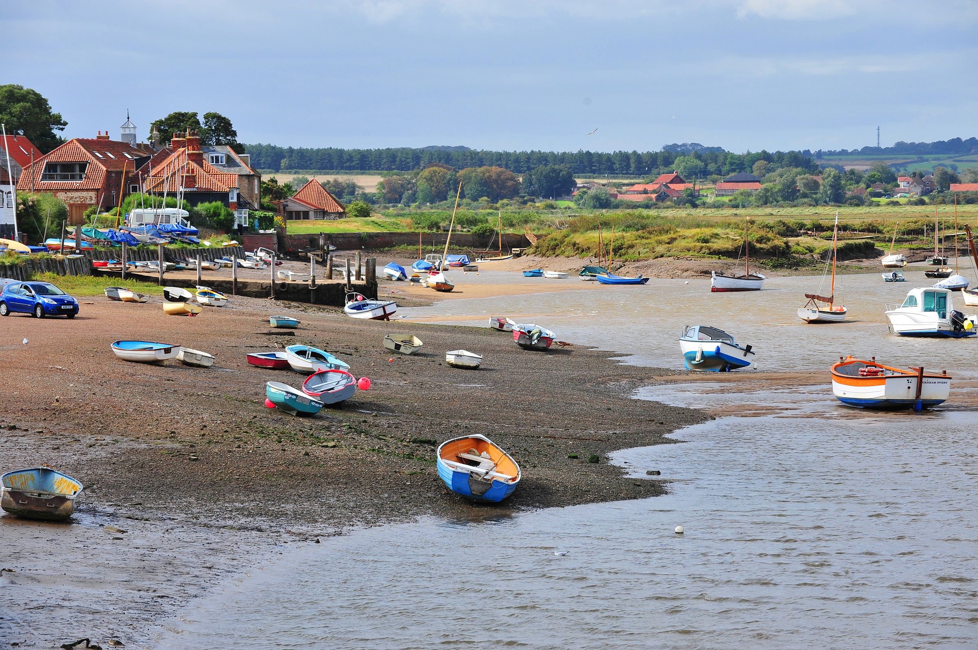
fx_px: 4072
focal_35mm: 150
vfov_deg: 9.1
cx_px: 489
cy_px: 325
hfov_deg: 13.7
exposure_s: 1/1000
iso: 500
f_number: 9
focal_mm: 150
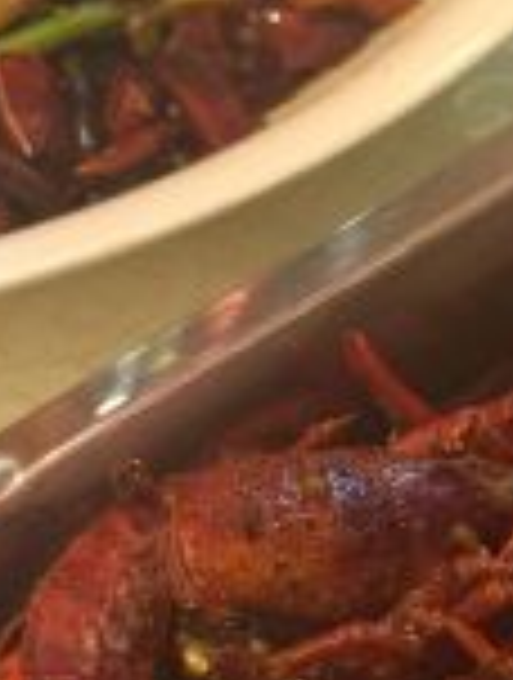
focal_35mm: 134
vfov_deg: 14.4
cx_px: 614
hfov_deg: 10.9
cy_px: 739
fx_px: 2637
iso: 50
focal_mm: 4.15
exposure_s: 1/17
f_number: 2.2
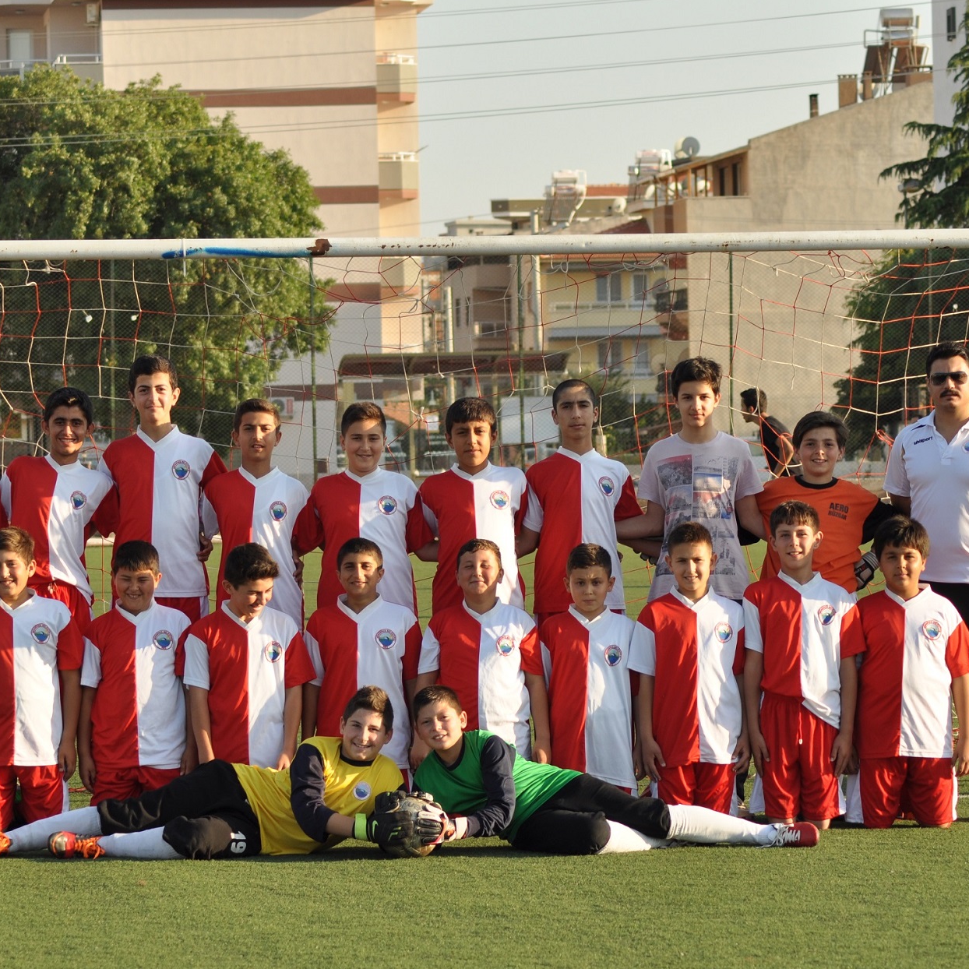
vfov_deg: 10.7
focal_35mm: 164
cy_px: 484
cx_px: 377
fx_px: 5183
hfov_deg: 10.7
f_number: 6.3
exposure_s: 1/400
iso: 200
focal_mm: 85
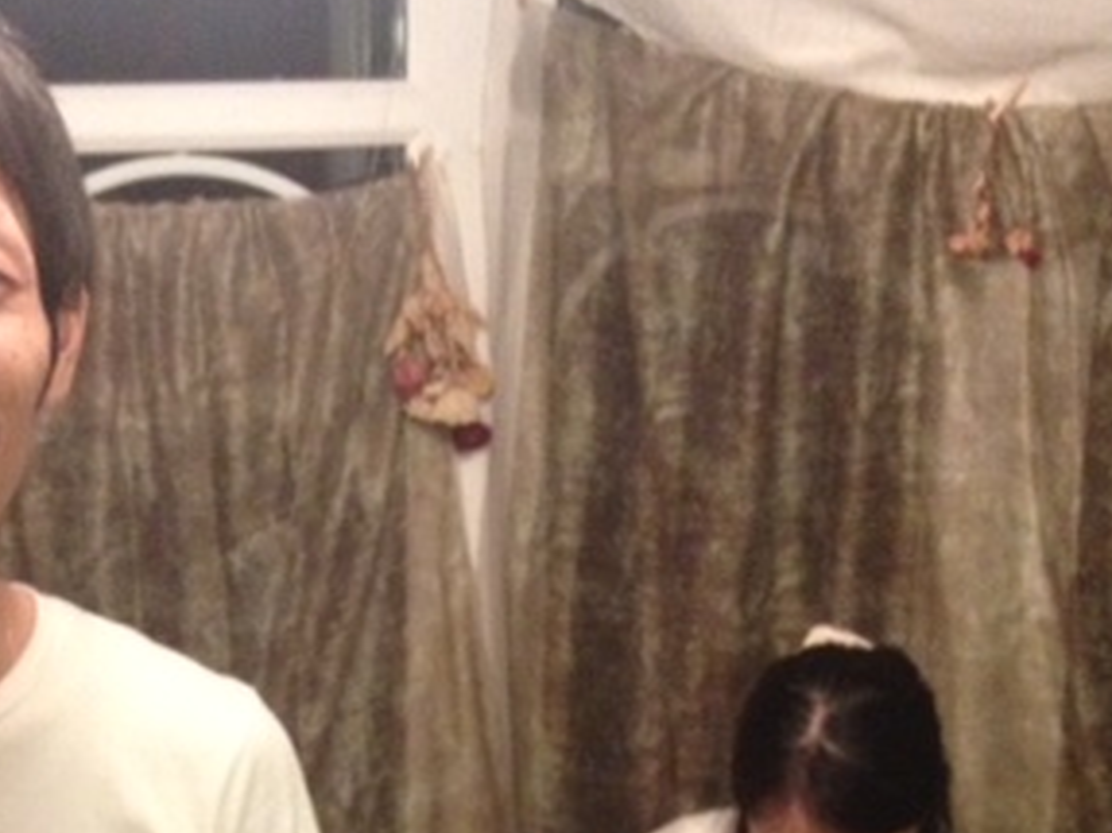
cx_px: 225
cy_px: 806
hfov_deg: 24.6
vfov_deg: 18.5
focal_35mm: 78
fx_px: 2505
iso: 400
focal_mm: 4.28
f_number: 2.4
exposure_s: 1/17
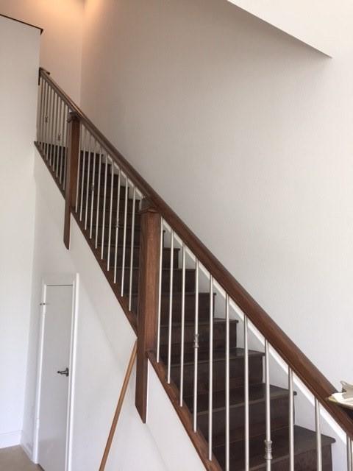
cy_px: 236
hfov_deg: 48.2
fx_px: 394
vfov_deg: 61.7
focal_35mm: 29
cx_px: 176
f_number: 2.2
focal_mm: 4.15
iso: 32
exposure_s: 1/30
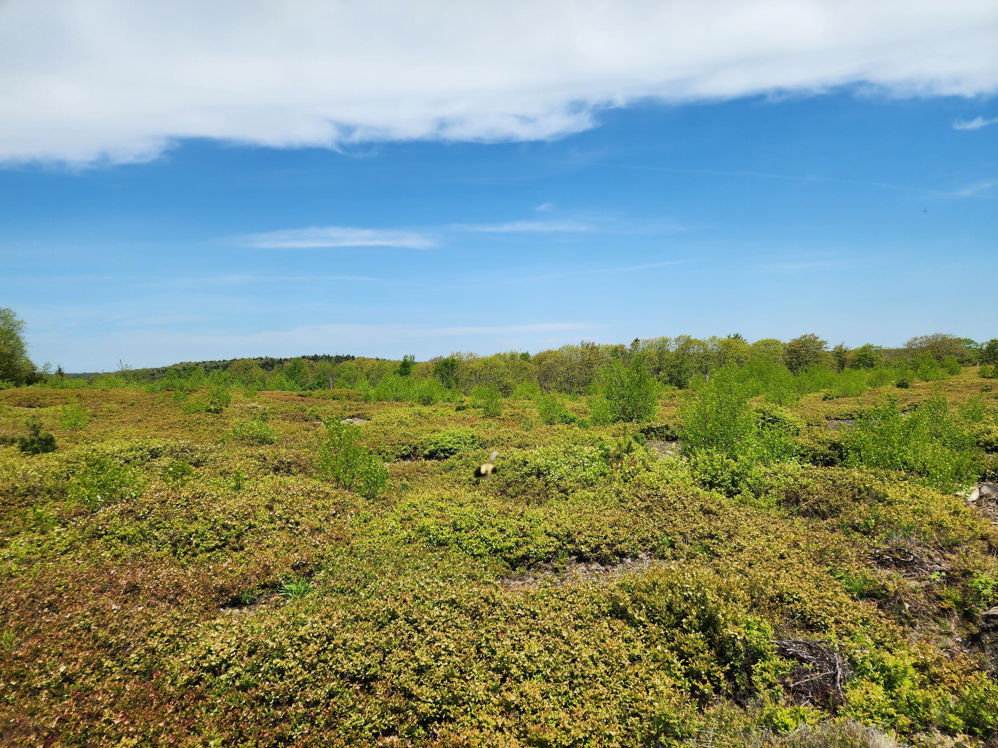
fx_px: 663
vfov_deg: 58.9
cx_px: 499
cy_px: 374
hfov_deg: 73.9
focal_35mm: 23
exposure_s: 1/1668
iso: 12
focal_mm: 6.4
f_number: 1.8
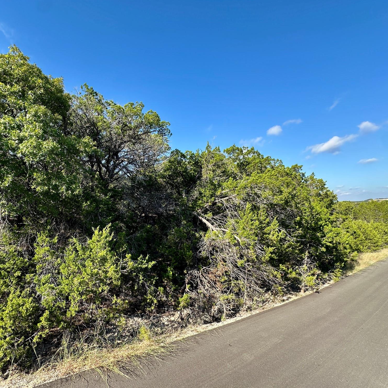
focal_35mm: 17
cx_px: 151
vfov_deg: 84.0
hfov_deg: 82.7
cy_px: 189
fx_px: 216
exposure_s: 1/636
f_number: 2.2
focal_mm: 2.22
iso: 40
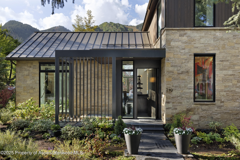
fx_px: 213
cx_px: 120
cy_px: 80
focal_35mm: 32
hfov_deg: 58.7
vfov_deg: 41.1
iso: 500
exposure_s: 1/160
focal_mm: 32
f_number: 7.1
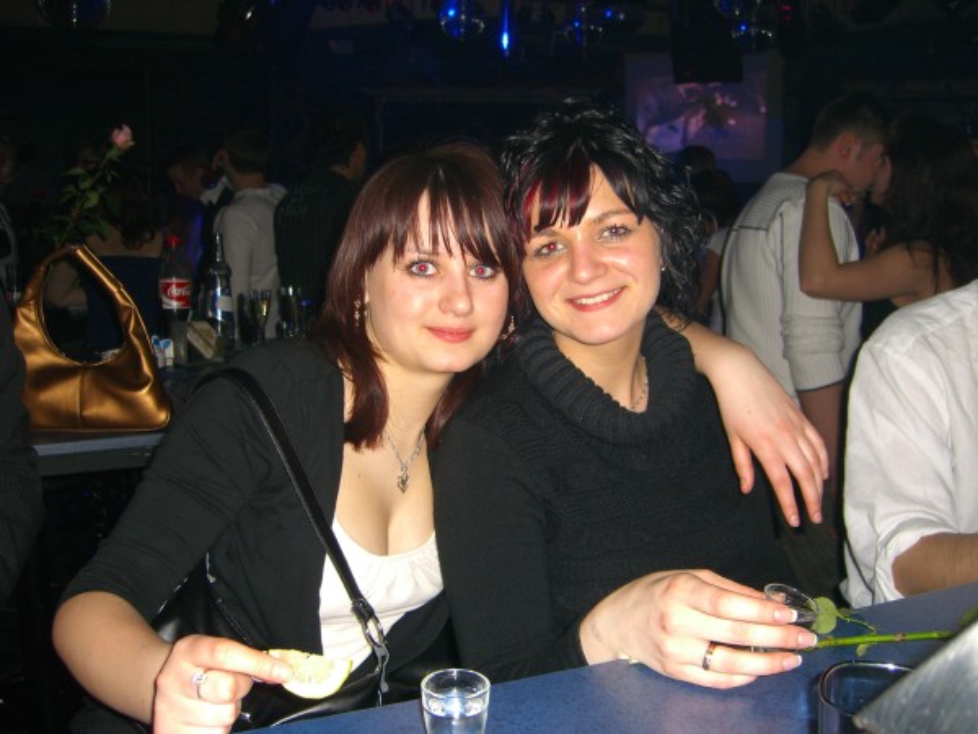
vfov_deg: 37.7
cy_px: 367
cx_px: 489
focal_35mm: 38
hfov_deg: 49.0
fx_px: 1074
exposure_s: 1/60
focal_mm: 7.9
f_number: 2.8
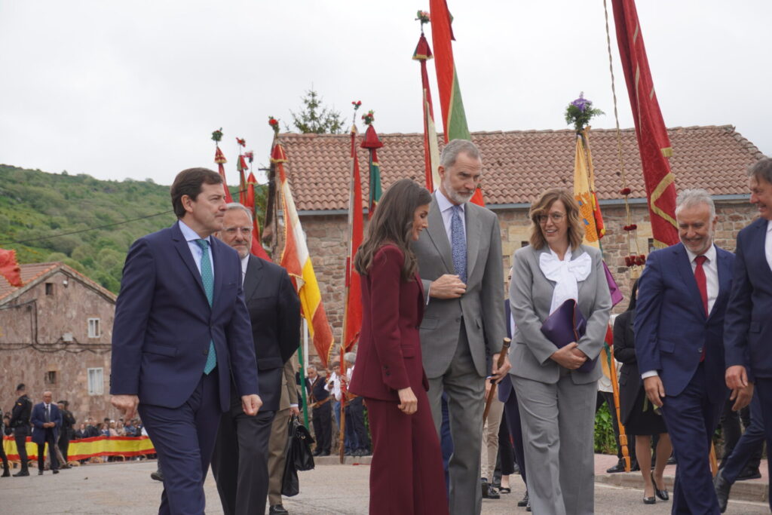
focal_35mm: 75
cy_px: 258
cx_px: 386
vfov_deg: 18.2
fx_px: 1608
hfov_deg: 27.0
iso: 100
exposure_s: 1/160
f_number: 5.6
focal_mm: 50
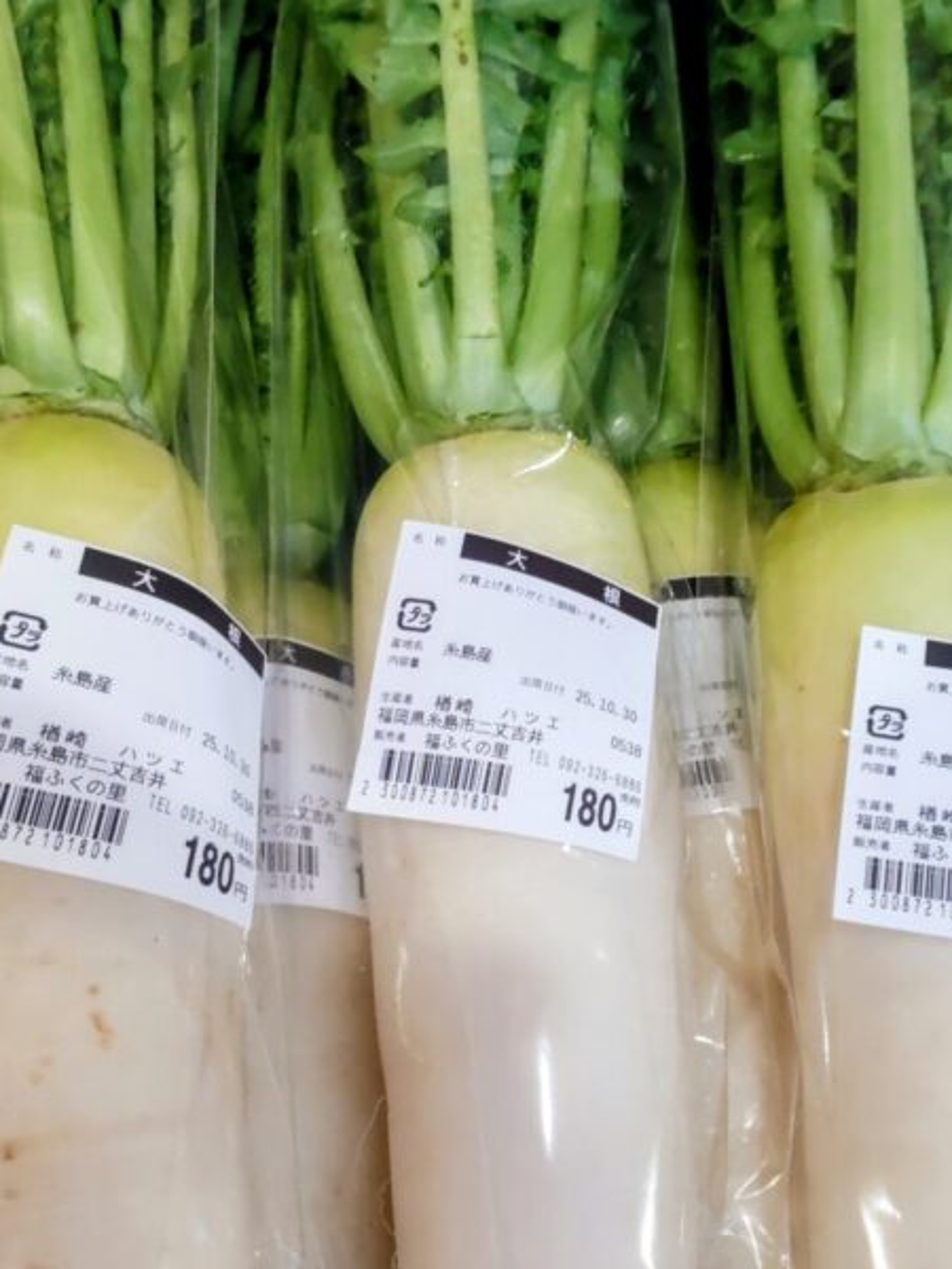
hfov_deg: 44.1
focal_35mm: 32
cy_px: 728
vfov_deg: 56.6
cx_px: 516
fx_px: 1173
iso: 151
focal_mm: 3.43
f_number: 2
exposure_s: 1/60
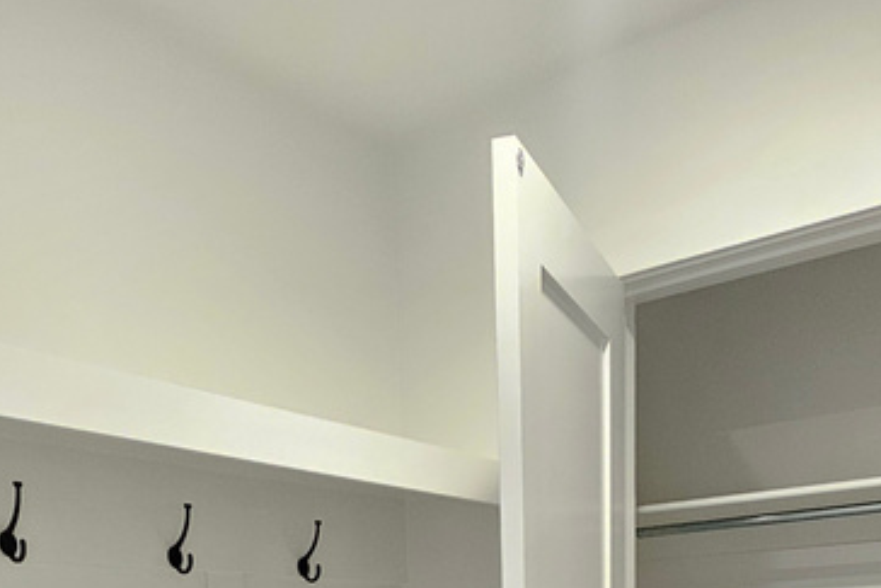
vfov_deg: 26.2
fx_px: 930
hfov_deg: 50.4
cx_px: 525
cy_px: 871
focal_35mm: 38
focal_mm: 2.2
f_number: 2.2
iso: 400
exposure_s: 1/60
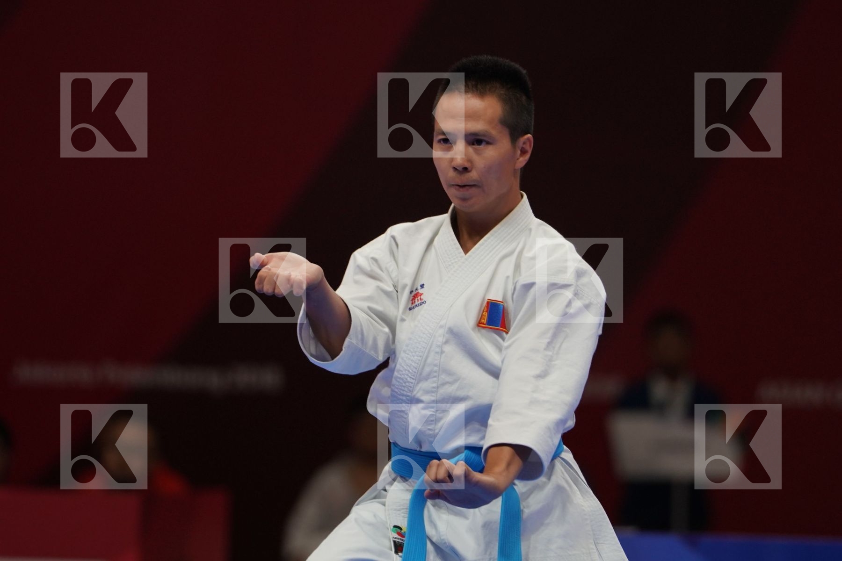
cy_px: 280
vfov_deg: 3.3
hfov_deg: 4.9
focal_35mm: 420
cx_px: 421
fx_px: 9823
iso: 800
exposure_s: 1/500
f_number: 4
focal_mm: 280
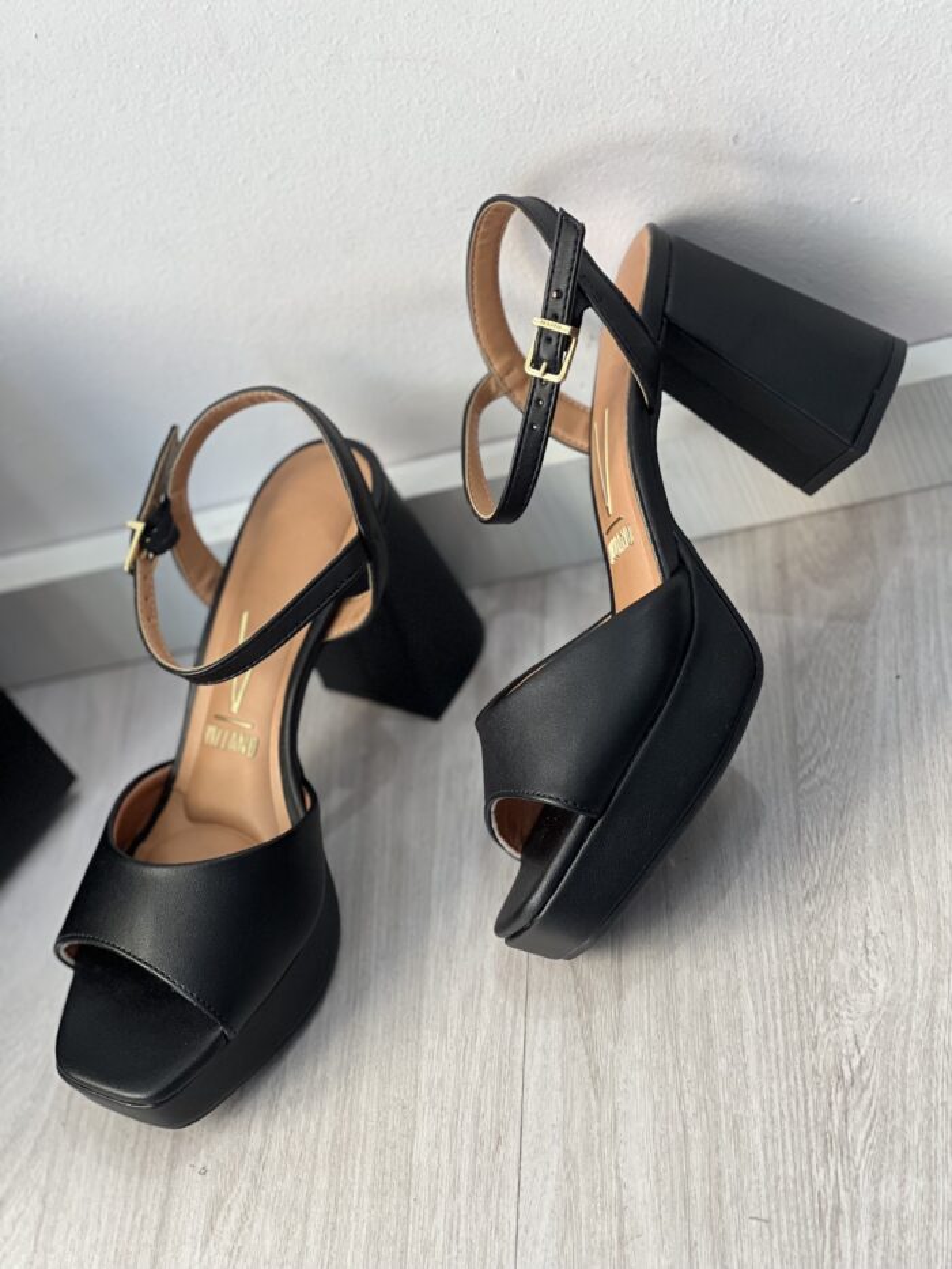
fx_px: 2823
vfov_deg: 25.3
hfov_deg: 19.1
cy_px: 634
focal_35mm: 77
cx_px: 476
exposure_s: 1/120
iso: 160
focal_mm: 9
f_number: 2.8
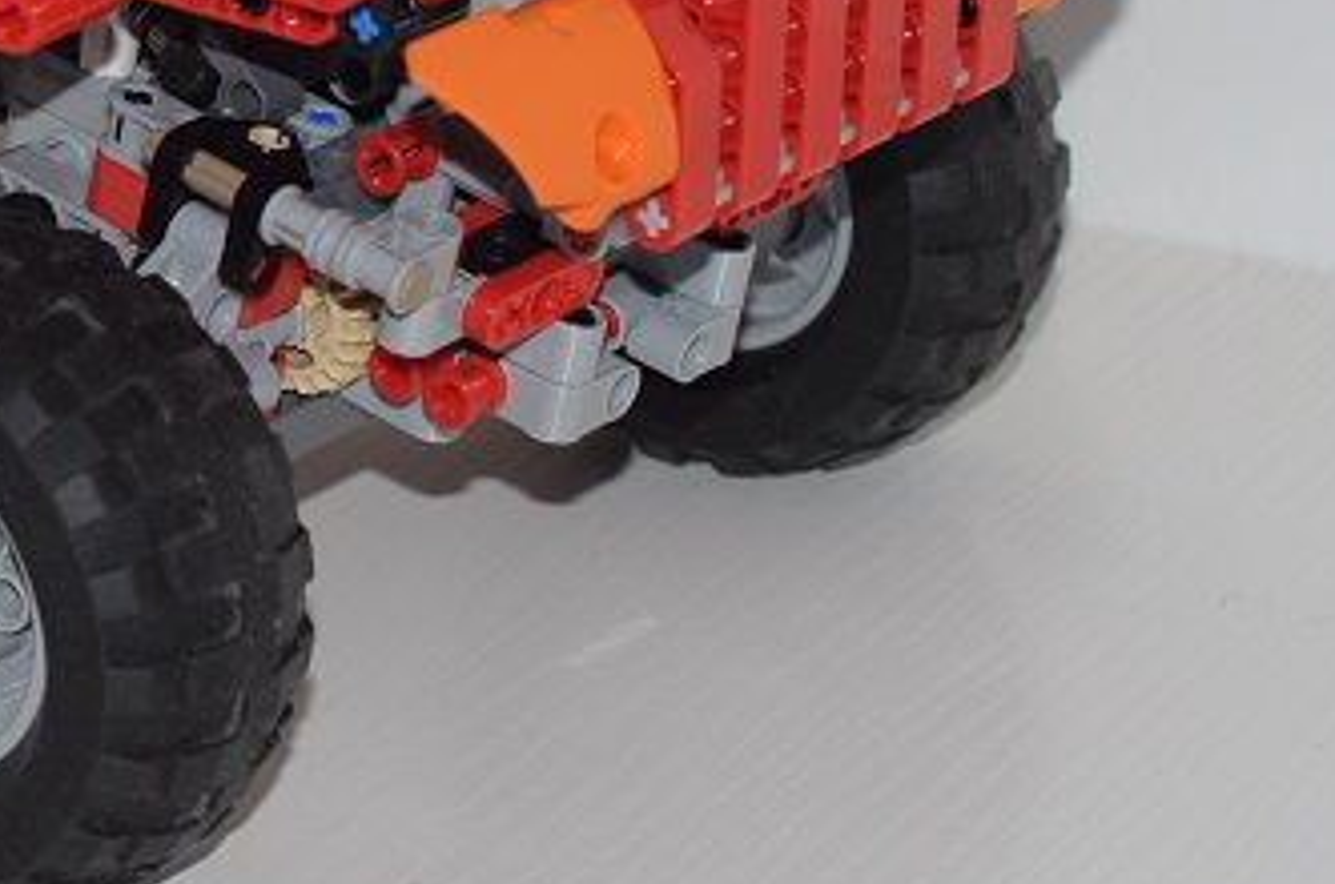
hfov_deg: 10.4
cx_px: -298
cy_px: -169
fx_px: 7180
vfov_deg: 7.0
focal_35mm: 194
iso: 200
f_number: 5.6
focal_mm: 50
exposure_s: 1/60
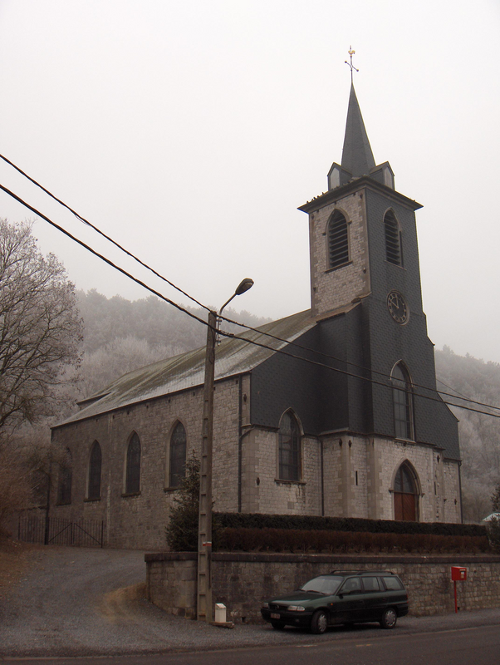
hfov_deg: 36.9
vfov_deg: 47.8
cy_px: 332
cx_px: 250
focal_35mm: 39
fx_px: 750
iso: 100
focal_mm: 8
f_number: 4.8
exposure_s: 1/204
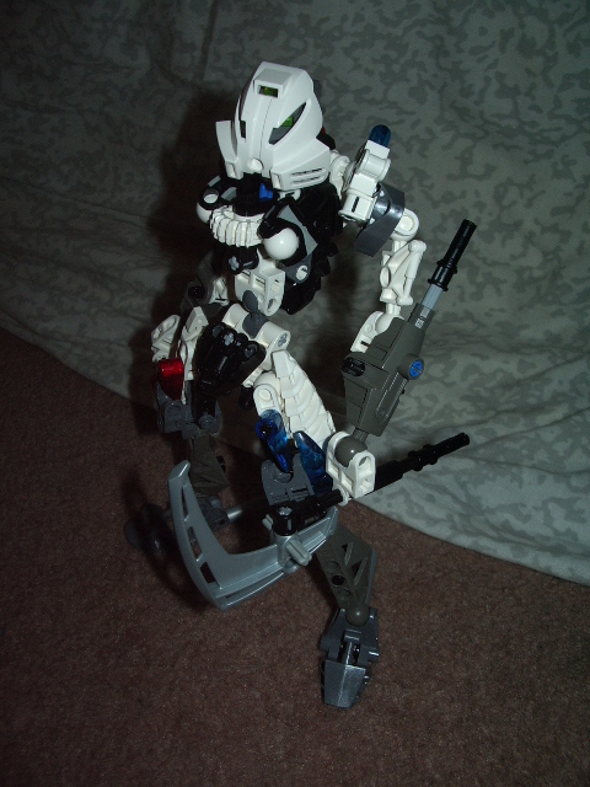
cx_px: 295
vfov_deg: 52.6
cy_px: 394
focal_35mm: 35
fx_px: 795
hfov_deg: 40.7
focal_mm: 5.8
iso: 100
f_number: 4.3
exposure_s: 1/40
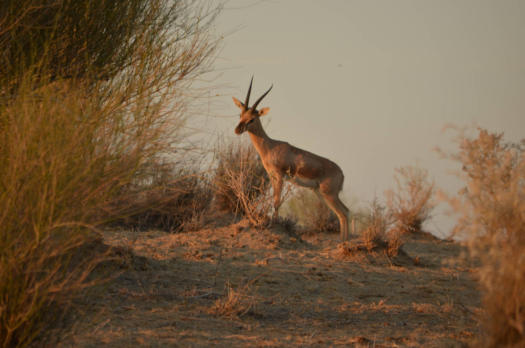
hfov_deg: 4.6
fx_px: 6549
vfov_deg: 3.0
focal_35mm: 450
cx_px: 262
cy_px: 174
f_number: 5.6
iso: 125
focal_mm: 300
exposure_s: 1/160
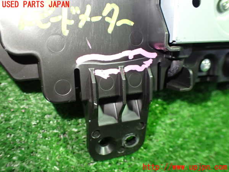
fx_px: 198
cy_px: 86
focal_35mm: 30
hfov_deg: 60.0
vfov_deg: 46.8
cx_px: 114
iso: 800
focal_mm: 5.4
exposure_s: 1/80
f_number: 2.3
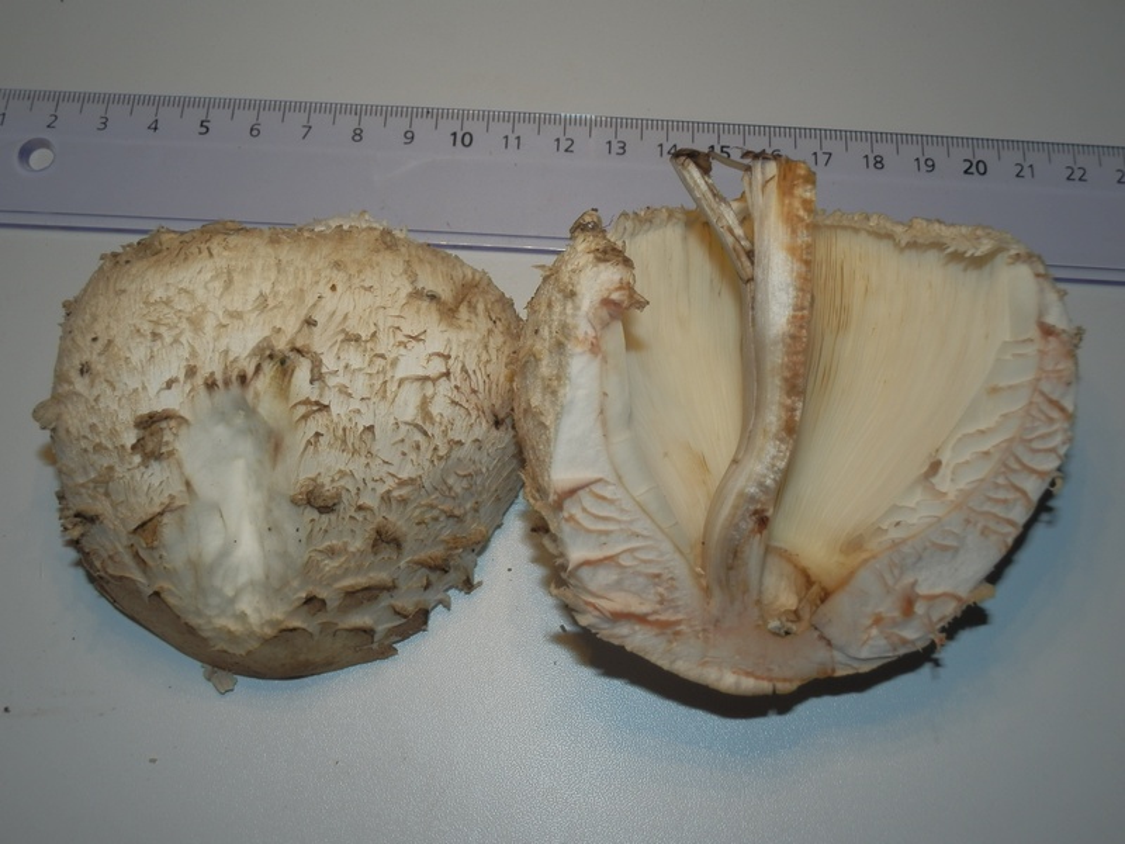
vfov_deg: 38.7
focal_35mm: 37
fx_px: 1202
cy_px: 422
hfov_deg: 50.1
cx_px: 562
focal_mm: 6.7
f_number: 9.9
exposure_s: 1/40
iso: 80
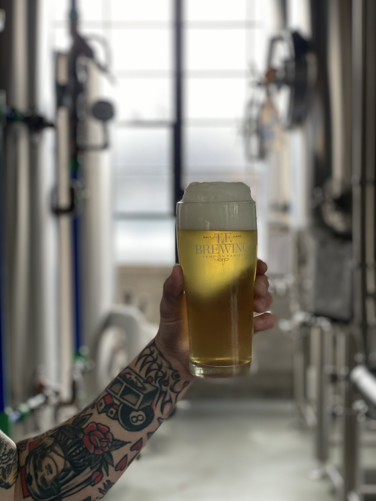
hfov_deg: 28.0
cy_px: 250
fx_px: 753
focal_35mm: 52
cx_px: 188
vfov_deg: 36.8
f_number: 2
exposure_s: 1/120
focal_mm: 6
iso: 125
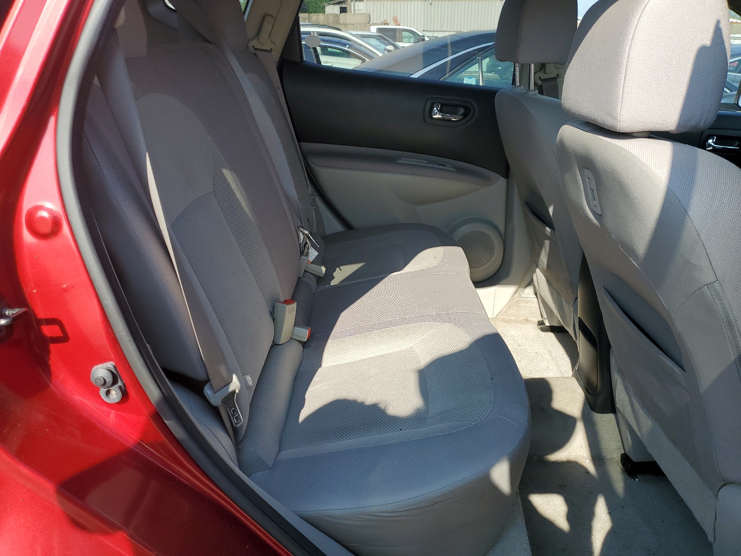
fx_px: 557
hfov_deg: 67.3
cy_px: 278
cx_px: 370
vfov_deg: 53.1
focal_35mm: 26
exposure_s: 1/1111
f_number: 1.5
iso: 50
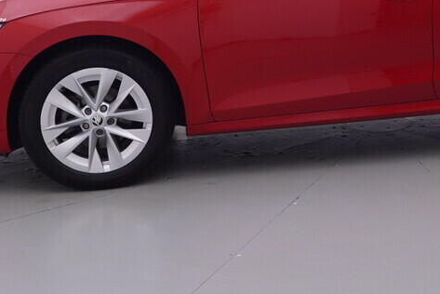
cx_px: 379
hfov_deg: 28.5
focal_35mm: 69
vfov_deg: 19.4
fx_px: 838
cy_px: 13
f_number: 5
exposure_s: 1/80
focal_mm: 15
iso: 200
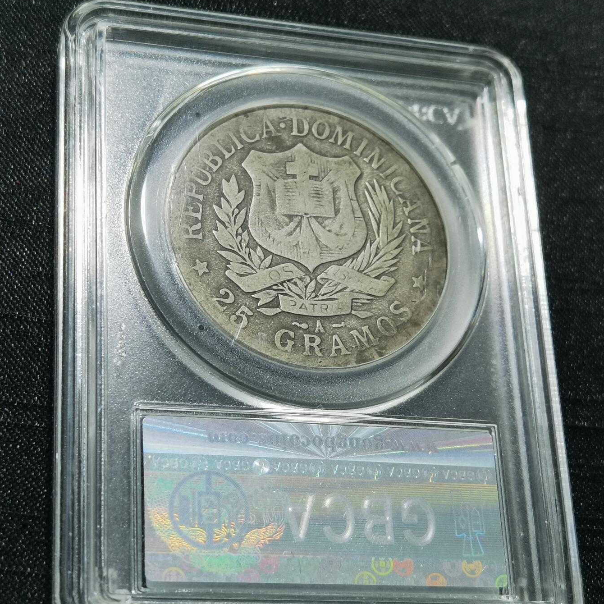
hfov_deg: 22.8
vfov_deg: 22.8
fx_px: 1500
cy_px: 313
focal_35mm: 76
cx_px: 303
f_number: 1.9
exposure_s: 1/100
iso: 80
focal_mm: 6.67
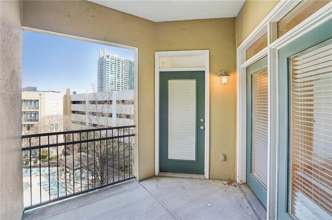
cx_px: 166
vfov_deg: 73.7
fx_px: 147
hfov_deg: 96.8
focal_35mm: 16
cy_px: 110
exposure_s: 1/25
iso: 400
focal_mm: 16
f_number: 8
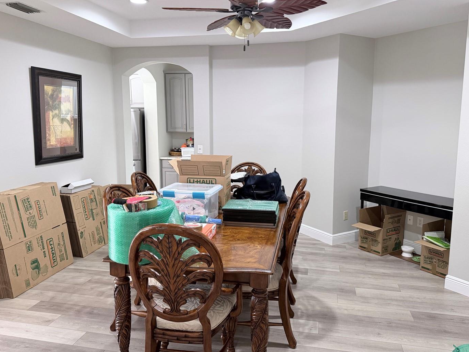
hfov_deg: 63.4
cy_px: 167
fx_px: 379
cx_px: 234
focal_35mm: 28
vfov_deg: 49.7
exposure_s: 1/60
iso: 320
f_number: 1.78
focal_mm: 6.76
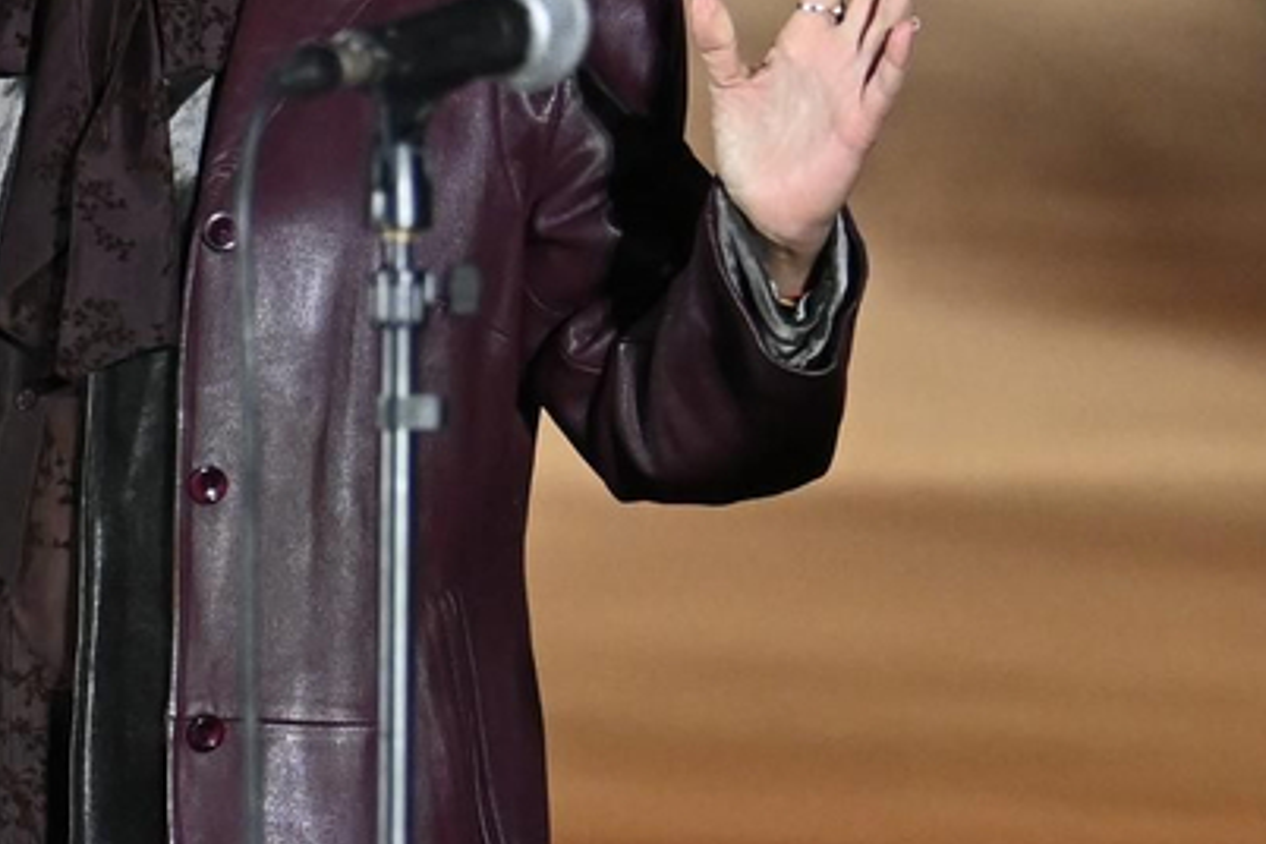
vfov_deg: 2.6
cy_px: 397
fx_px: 18250
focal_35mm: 519
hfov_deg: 3.9
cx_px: -875
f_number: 5
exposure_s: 1/250
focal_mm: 87
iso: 2500
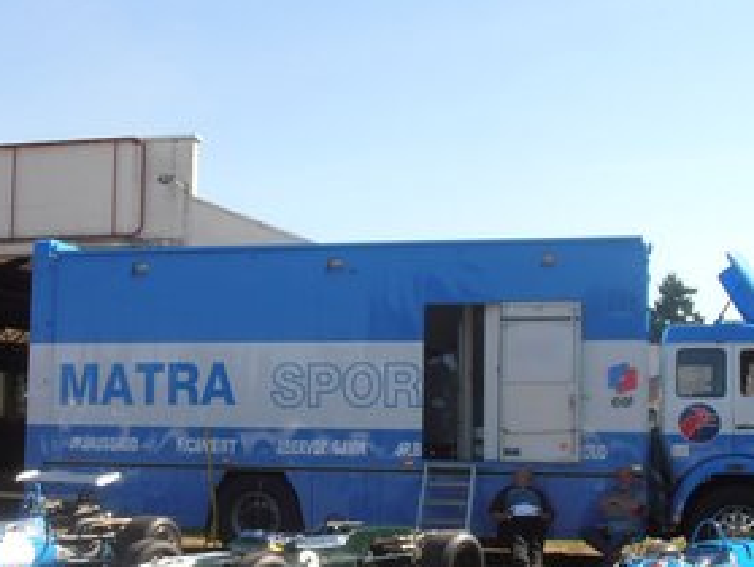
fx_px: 1374
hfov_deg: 30.7
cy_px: 370
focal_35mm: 63
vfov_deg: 23.3
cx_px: 349
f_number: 4.2
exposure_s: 1/500
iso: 80
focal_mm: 7.87
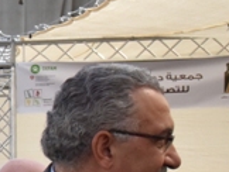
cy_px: 205
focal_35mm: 243
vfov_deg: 6.1
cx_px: -389
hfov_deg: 7.4
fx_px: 1610
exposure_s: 1/1000
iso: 1600
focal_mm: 40
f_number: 16
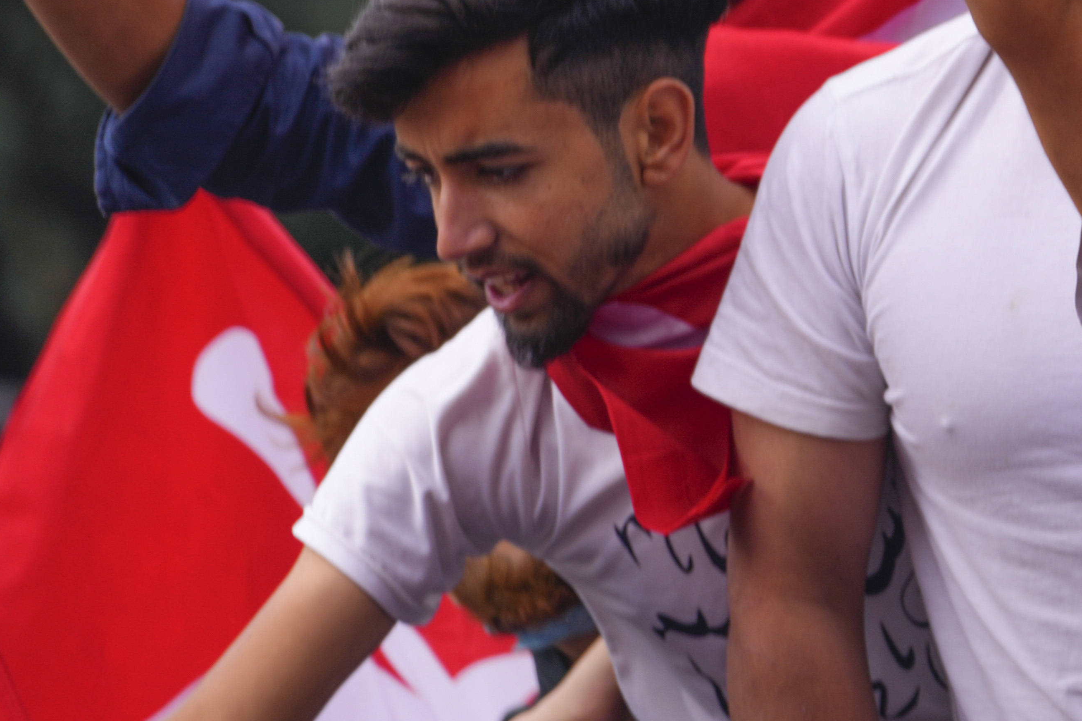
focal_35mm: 660
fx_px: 19834
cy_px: -118
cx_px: 1212
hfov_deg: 3.1
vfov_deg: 2.1
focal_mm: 200
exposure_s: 1/160
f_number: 3.2
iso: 100
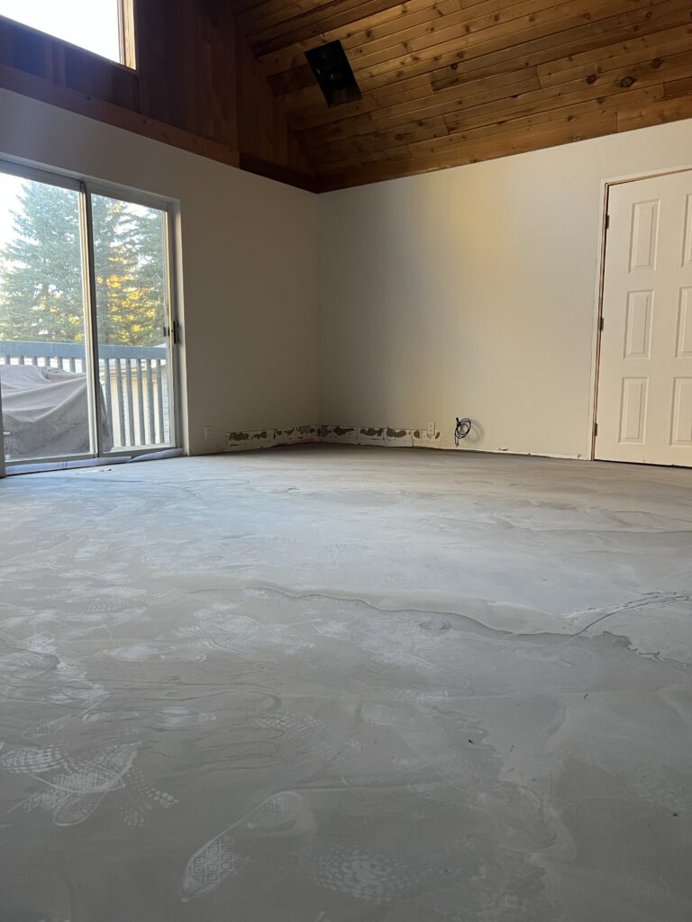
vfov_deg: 67.3
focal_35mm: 26
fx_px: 693
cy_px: 461
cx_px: 346
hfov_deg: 53.1
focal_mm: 5.7
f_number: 1.5
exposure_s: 1/92
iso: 125
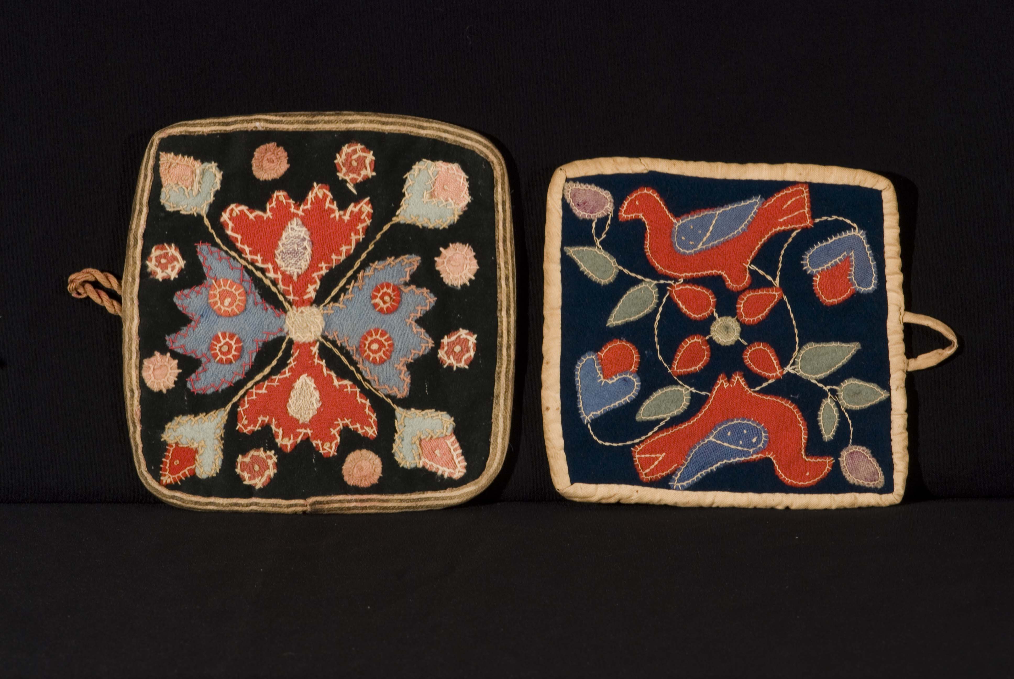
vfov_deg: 8.7
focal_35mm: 158
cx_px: 507
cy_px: 340
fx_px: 4442
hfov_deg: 13.0
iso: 100
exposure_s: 1.3
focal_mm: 105
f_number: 13
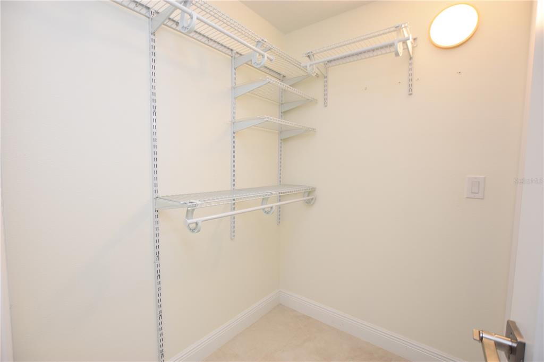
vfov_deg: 77.3
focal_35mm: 15
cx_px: 272
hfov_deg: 100.4
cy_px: 181
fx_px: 227
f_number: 4
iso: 280
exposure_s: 1/60
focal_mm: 10
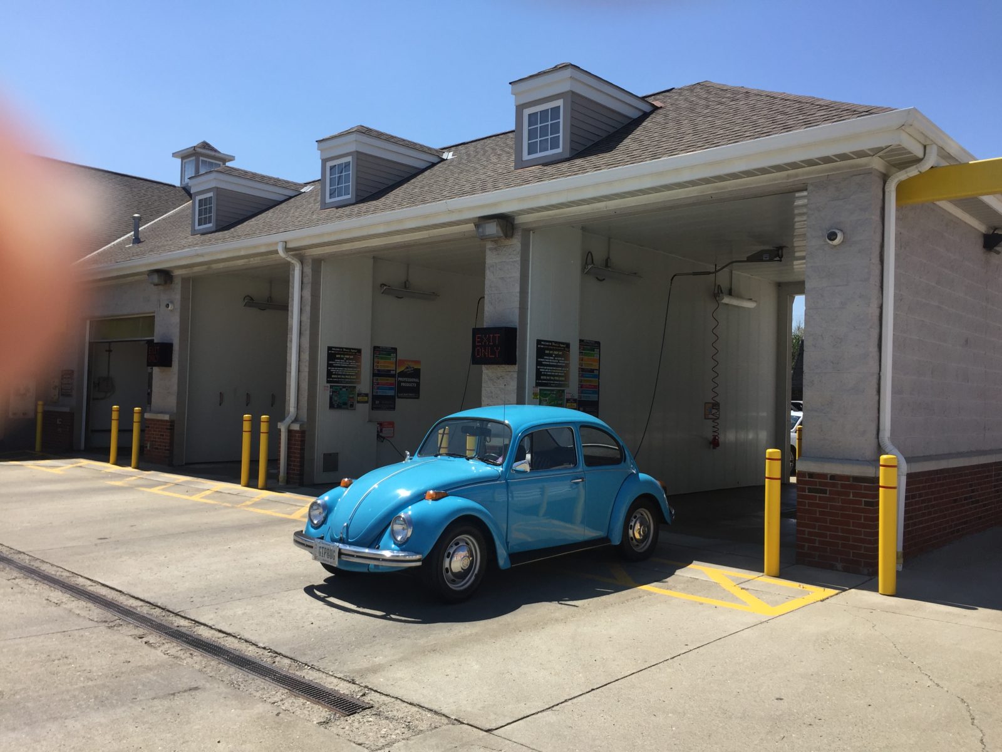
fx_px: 839
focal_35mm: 29
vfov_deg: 48.2
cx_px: 501
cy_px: 376
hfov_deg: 61.7
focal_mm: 4.15
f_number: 2.2
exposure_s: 1/1799
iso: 32
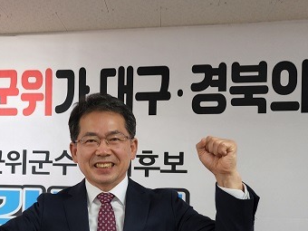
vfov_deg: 32.5
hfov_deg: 42.0
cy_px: 161
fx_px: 391
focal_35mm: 44
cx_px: 87
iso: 160
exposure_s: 1/120
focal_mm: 6.4
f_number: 1.8
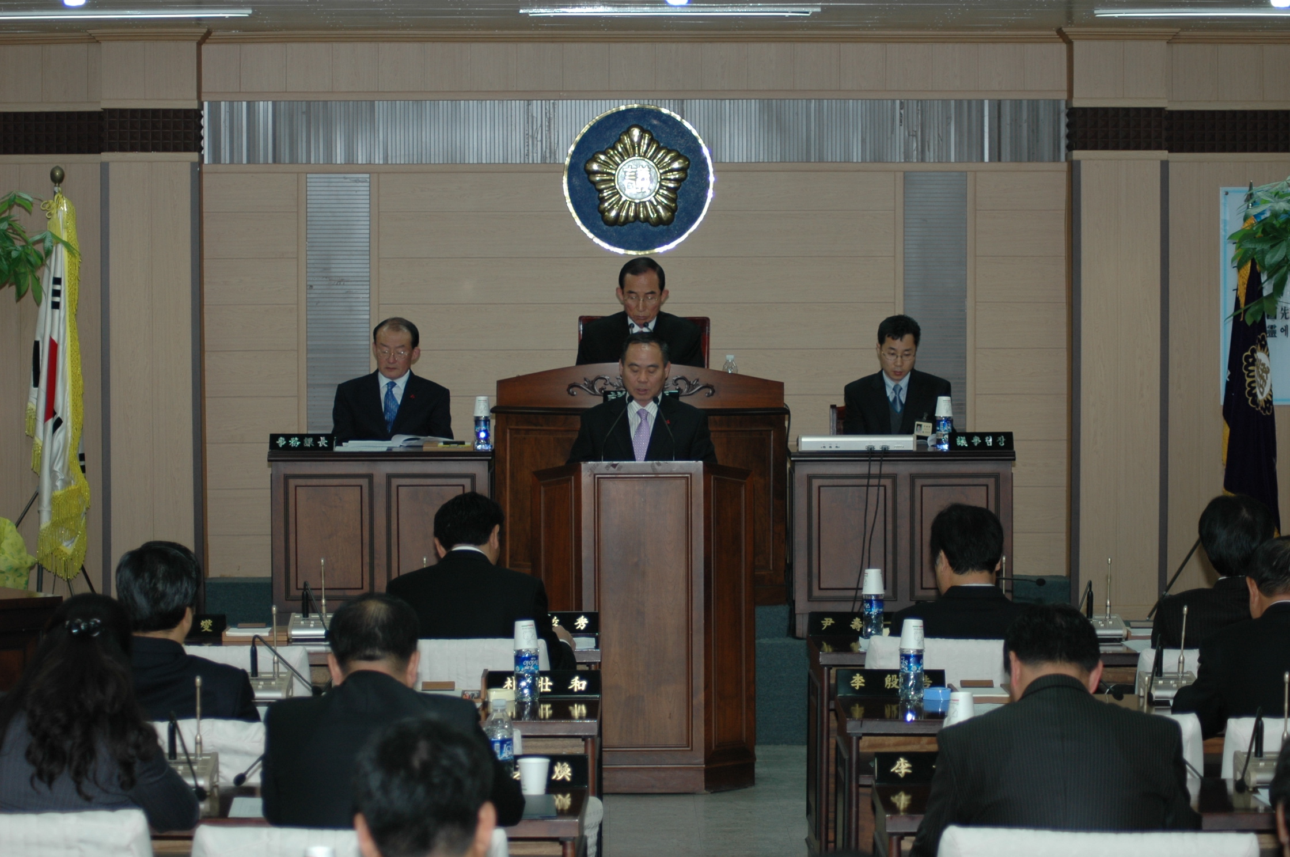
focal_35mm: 105
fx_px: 3758
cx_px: 645
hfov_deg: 19.5
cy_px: 428
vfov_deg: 13.0
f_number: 4.5
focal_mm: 70
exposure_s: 1/60
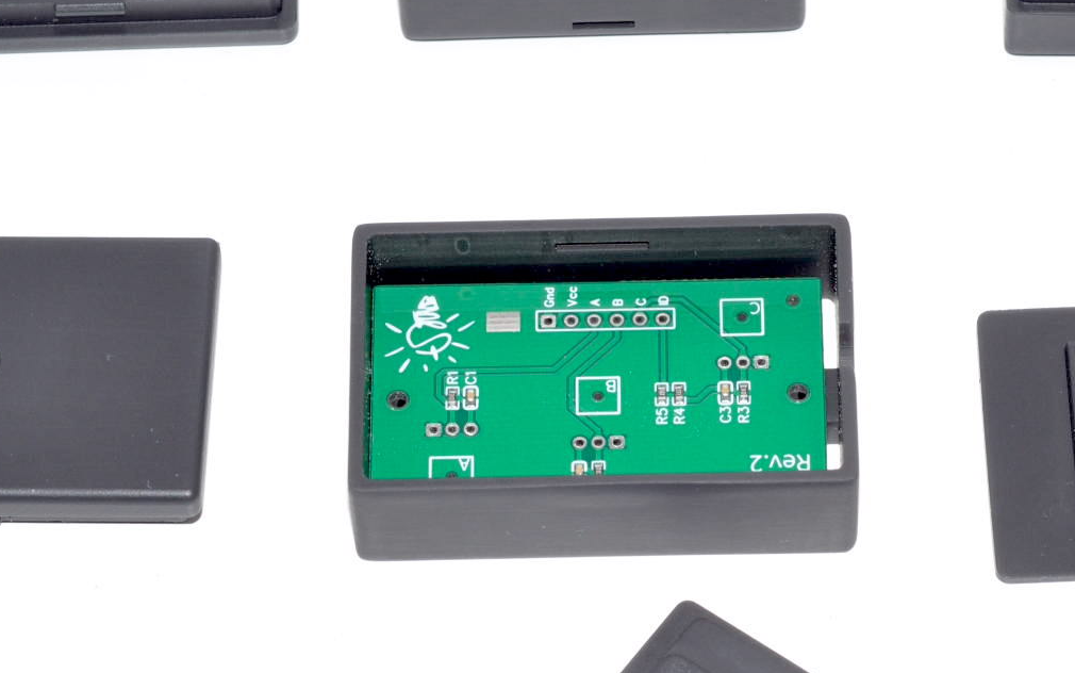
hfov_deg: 12.9
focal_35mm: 162
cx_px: 751
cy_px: 462
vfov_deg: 8.1
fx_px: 4748
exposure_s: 1/200
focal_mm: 50
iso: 400
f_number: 8
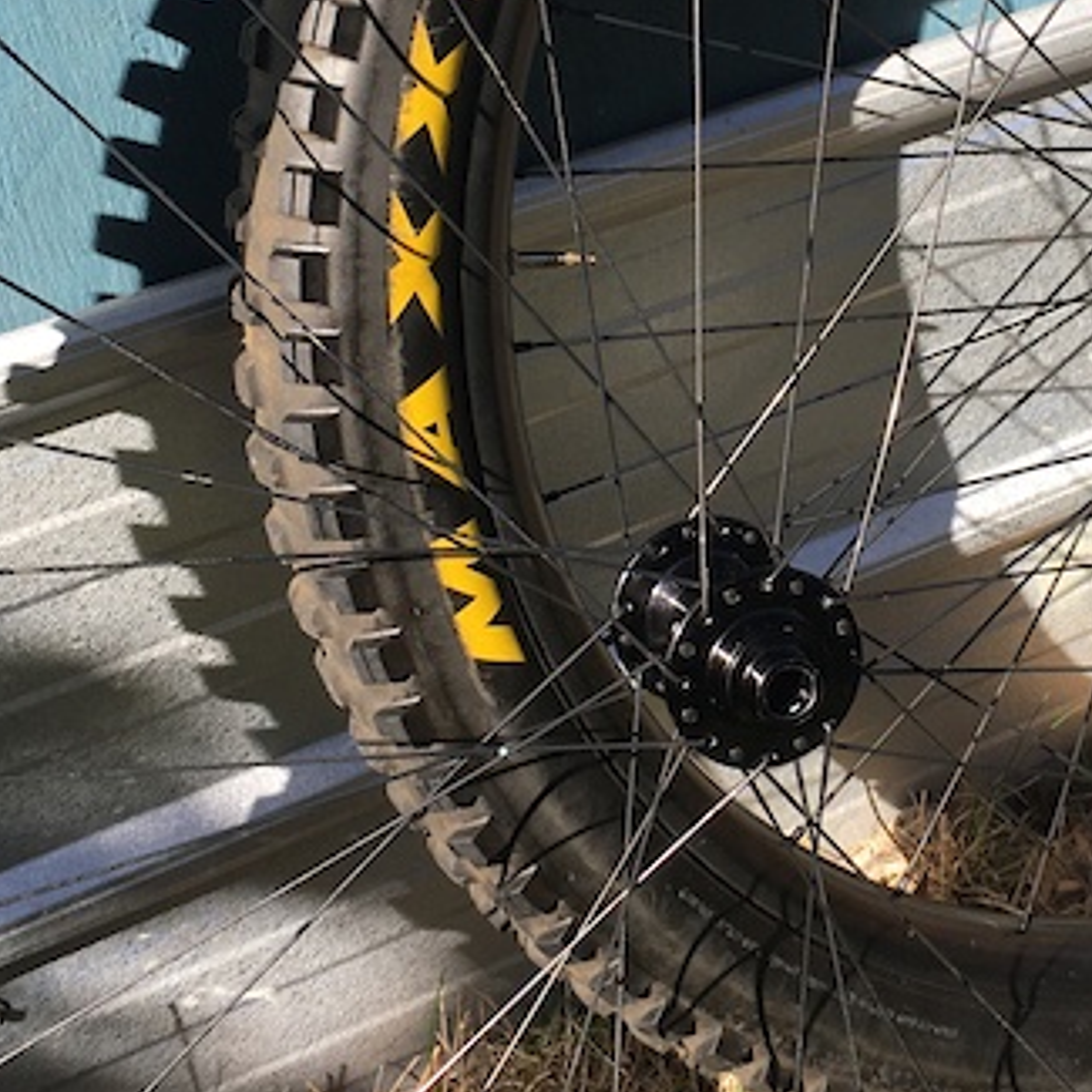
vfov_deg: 27.0
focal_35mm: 63
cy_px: 299
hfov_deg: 26.9
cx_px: 823
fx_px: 2248
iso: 25
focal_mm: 4.15
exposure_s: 1/496
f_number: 2.2
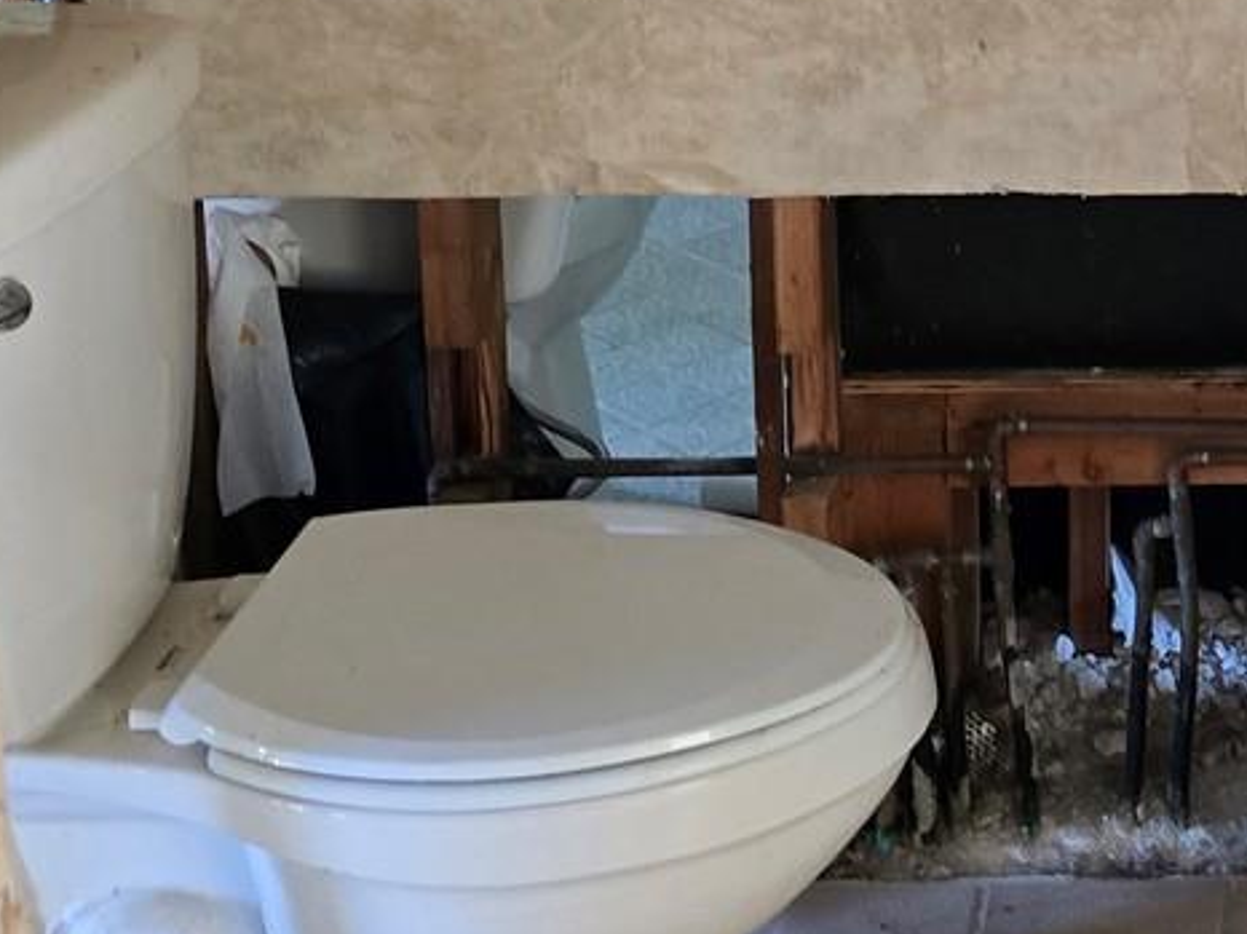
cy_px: -233
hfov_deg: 22.6
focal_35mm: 79
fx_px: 2844
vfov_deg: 17.6
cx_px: 1523
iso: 640
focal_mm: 6.3
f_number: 1.7
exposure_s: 1/60
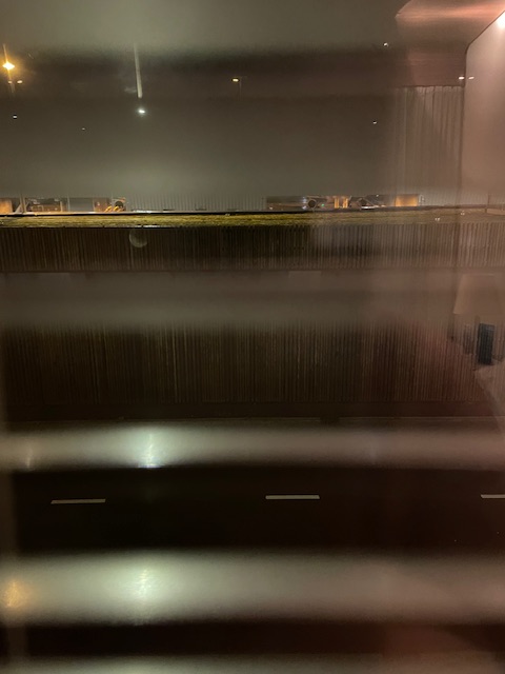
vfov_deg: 67.3
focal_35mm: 26
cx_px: 252
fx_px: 506
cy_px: 337
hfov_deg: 53.1
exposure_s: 1/22
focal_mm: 4.2
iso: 1000
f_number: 1.6
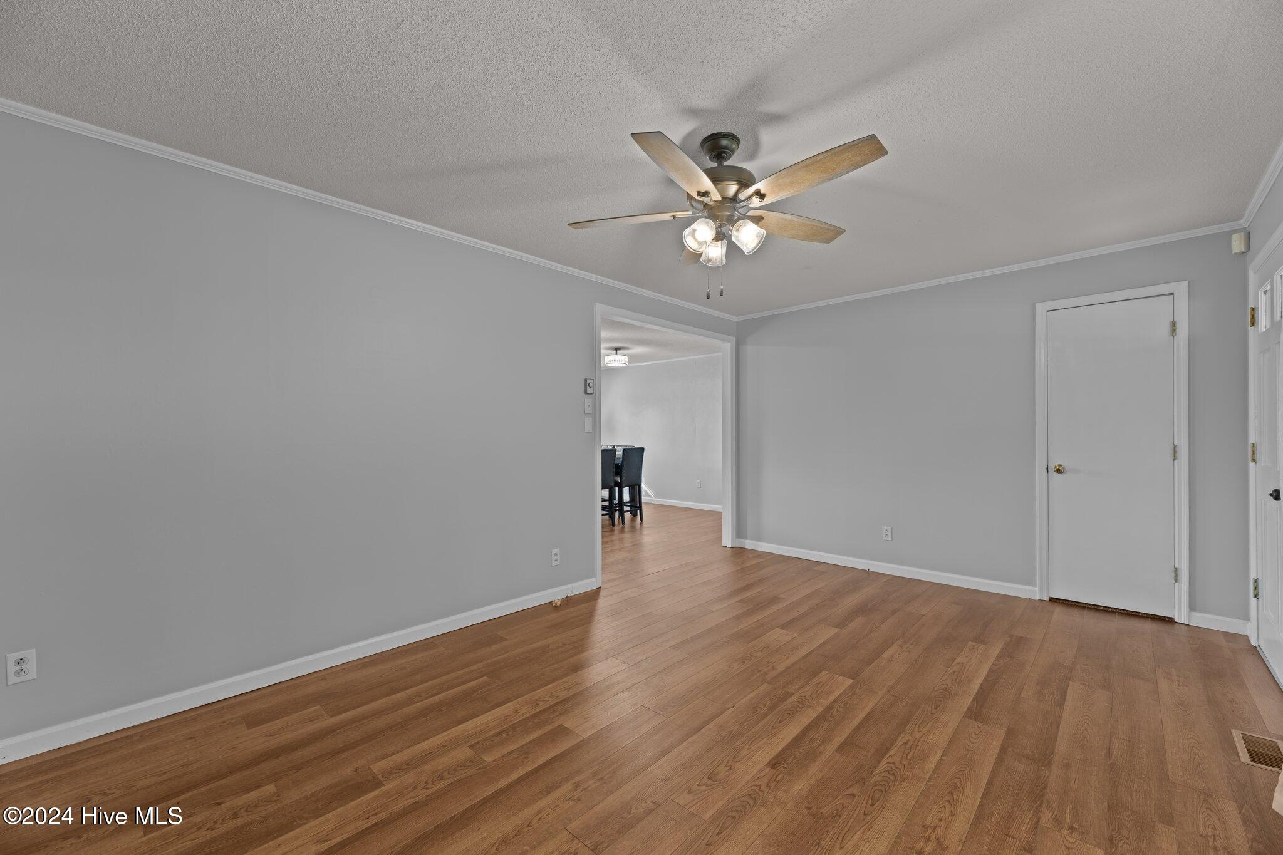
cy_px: 428
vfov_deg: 81.2
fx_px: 499
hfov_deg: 104.3
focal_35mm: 14
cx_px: 642
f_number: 8
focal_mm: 14
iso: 400
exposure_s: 1/1.25
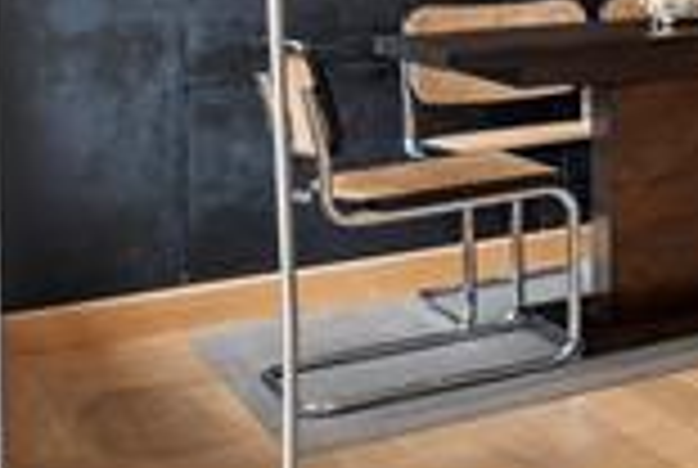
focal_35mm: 87
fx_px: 1690
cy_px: -128
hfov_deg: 16.2
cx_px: 1495
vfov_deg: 15.1
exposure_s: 1/4
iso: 200
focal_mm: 15
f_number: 8
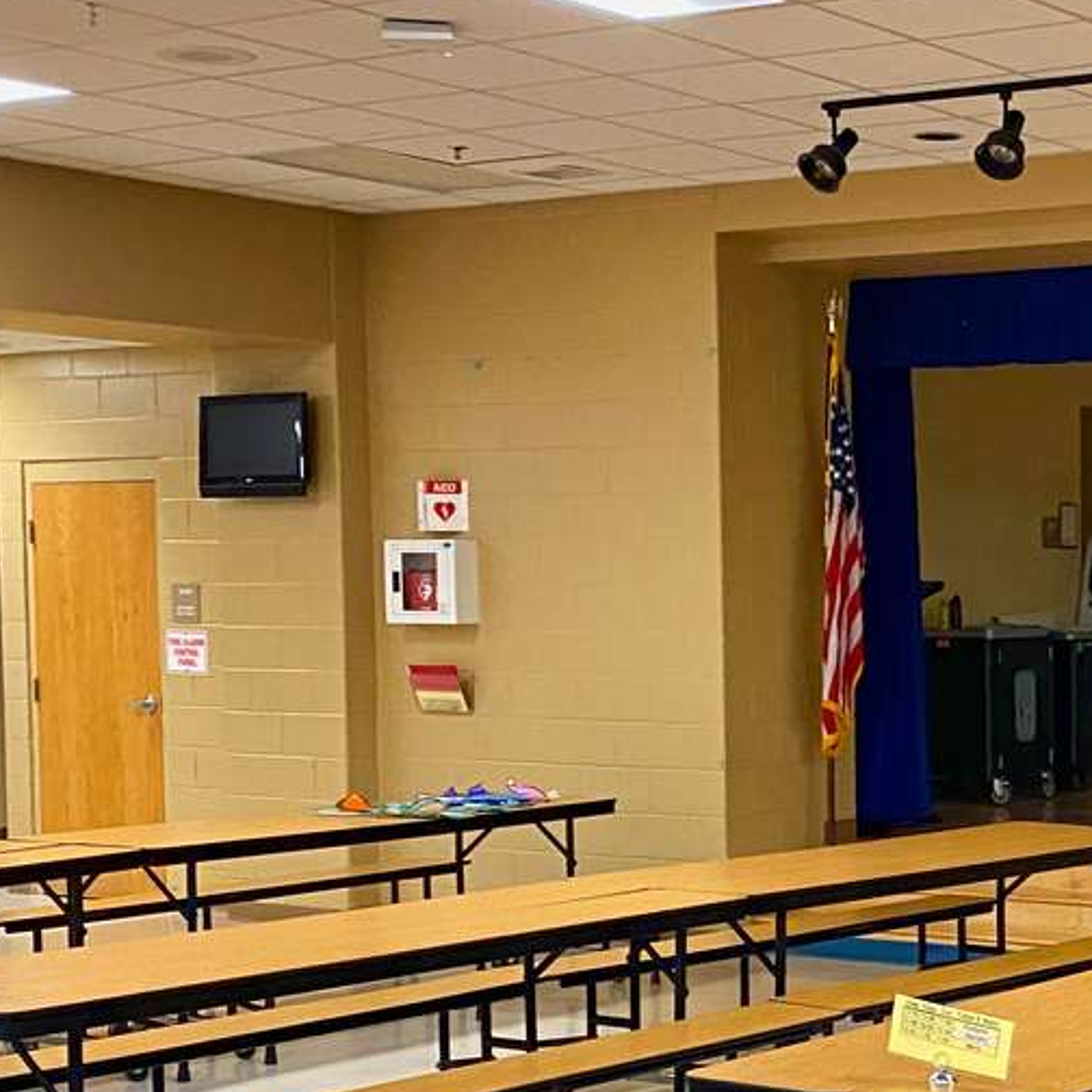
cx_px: 1116
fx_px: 2605
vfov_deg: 23.4
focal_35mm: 73
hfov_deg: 22.7
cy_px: 821
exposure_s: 1/60
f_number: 1.8
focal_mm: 4.25
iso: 400
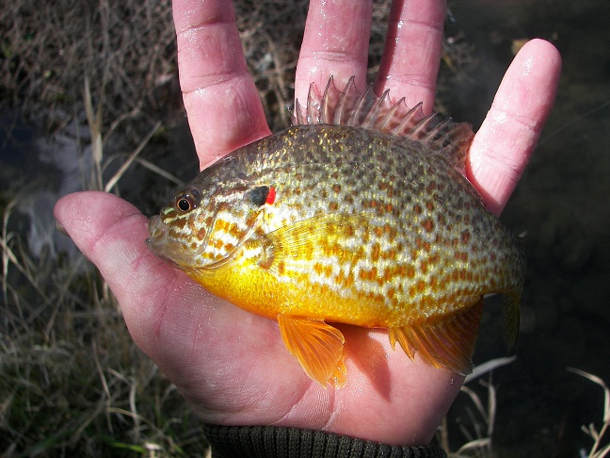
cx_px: 305
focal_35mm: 36
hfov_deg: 51.4
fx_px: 634
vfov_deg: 39.7
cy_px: 229
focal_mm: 6
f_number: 2.8
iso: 50
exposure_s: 1/500
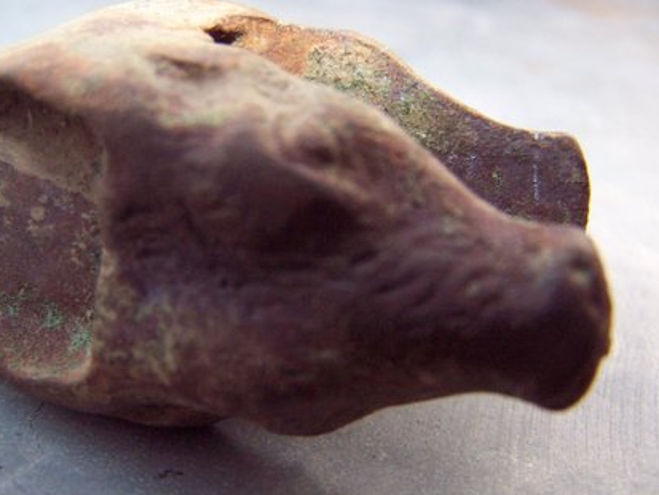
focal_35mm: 46
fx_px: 876
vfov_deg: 31.5
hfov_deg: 41.1
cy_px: 248
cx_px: 276
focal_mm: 6.3
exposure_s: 1/180
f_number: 2.8
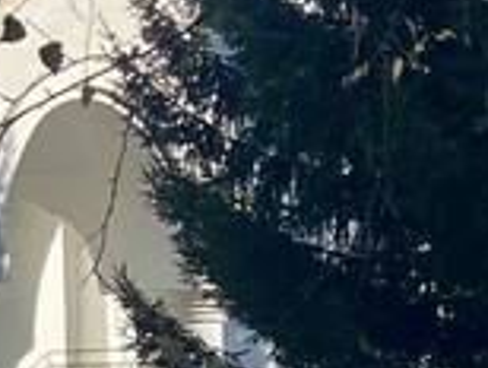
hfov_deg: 8.5
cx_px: -887
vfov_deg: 6.7
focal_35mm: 202
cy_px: -730
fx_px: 2852
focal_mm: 4.25
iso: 32
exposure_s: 1/2571
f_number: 1.8
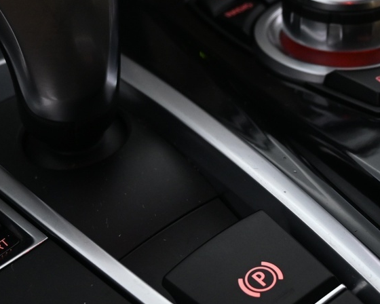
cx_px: 249
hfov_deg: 24.5
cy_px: 217
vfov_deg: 19.7
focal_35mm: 77
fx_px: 870
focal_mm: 19
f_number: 3.8
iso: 800
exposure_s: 1/30
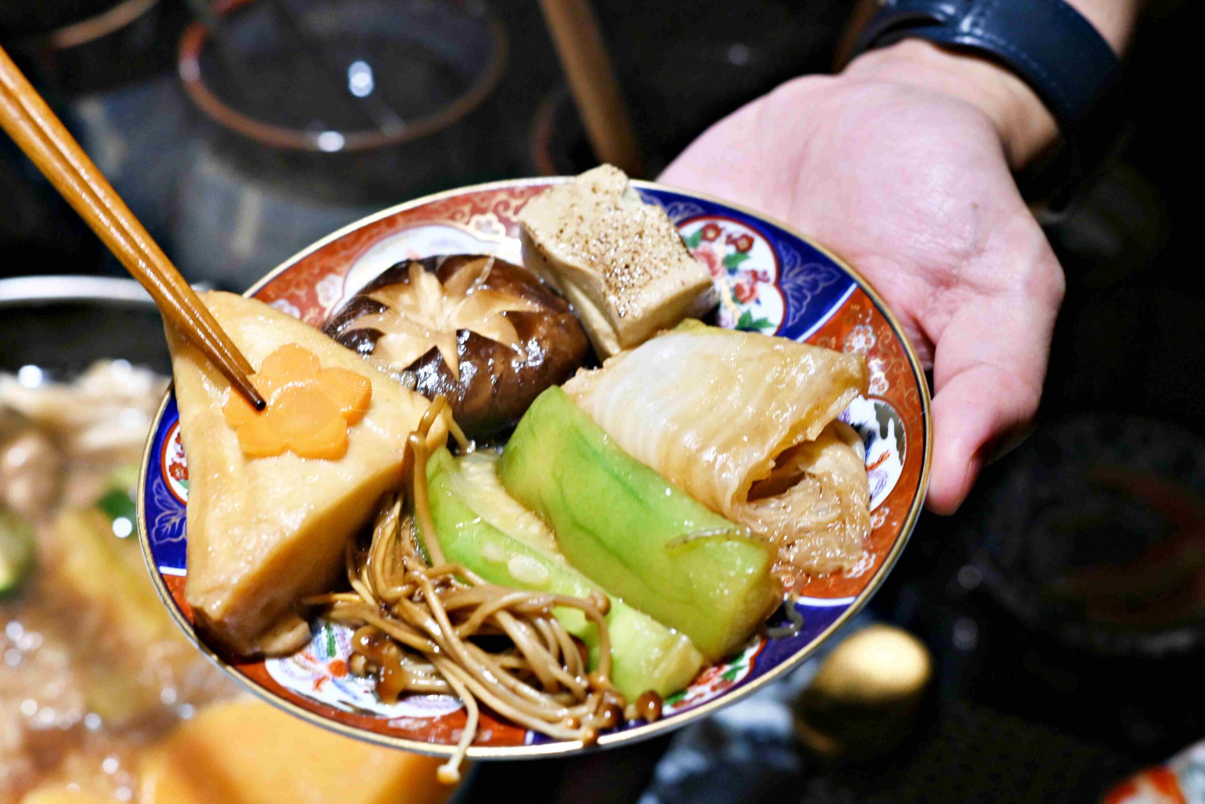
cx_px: 602
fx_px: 2510
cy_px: 402
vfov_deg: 18.2
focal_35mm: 75
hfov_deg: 27.0
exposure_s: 1/200
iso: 1100
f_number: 4
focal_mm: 50
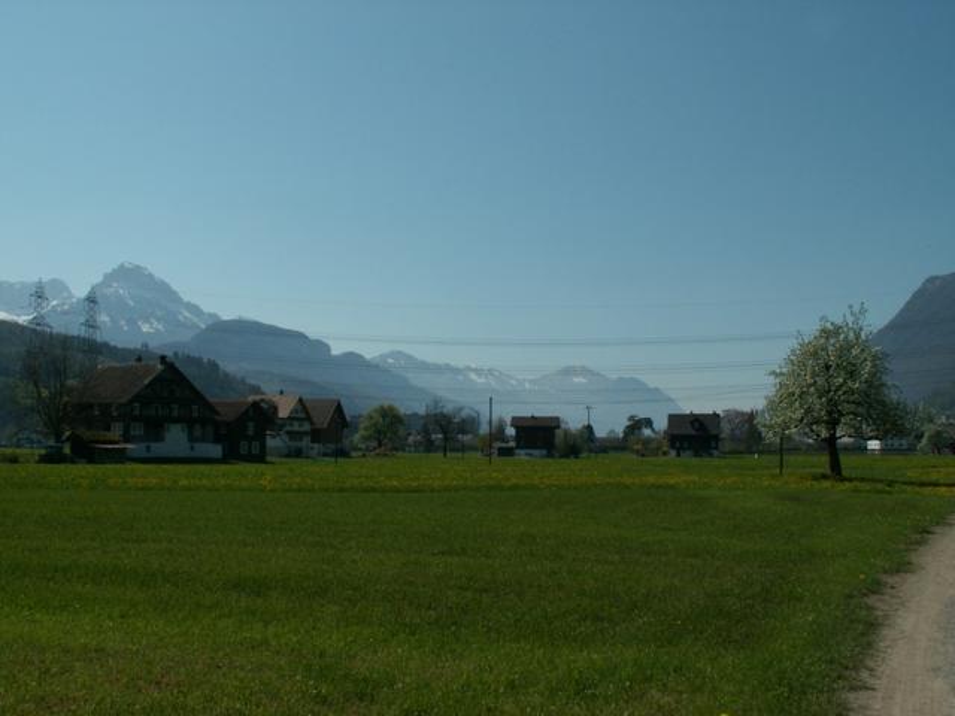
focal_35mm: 35
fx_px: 966
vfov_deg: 40.7
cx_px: 478
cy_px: 358
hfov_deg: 52.6
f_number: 8
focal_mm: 5.86
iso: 50
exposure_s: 1/400
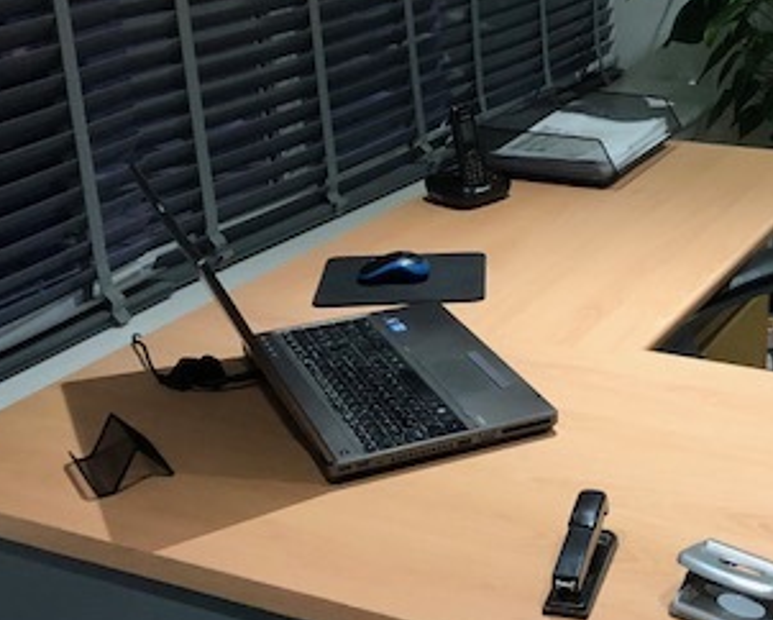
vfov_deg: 25.4
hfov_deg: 30.7
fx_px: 1374
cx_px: 614
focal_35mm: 60
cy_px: 290
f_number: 1.8
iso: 100
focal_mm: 3.99
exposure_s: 1/14
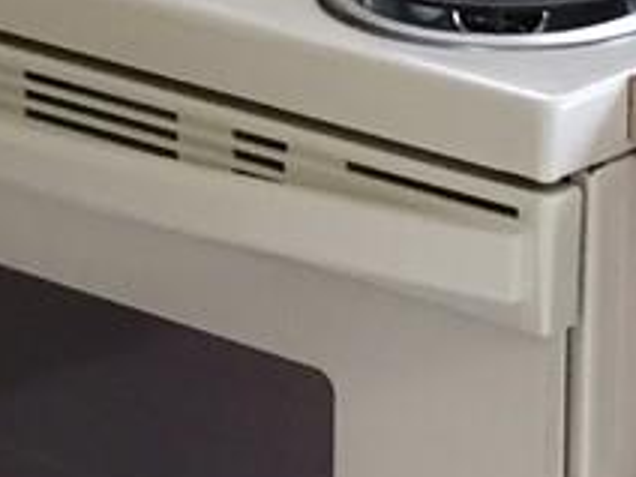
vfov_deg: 6.7
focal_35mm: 219
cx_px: -417
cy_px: -222
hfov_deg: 8.7
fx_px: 4024
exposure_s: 1/30
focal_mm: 4.15
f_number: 2.2
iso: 50
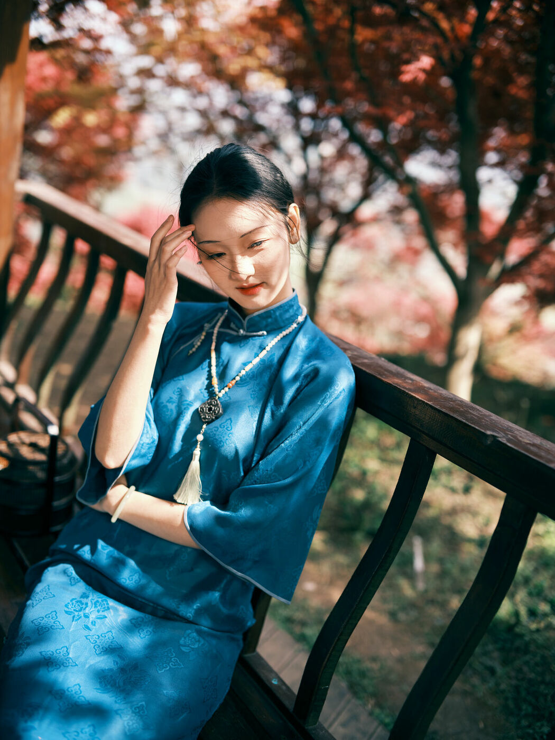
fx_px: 855
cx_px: 278
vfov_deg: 46.8
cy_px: 370
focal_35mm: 40
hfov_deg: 36.0
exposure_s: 1/400
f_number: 2.2
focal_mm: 50
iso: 100
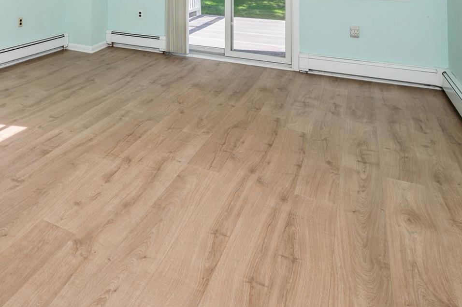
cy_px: -16
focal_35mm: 30
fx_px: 385
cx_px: 124
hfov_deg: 59.2
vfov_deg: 37.7
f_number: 11
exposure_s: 1/40
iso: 200
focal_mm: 14
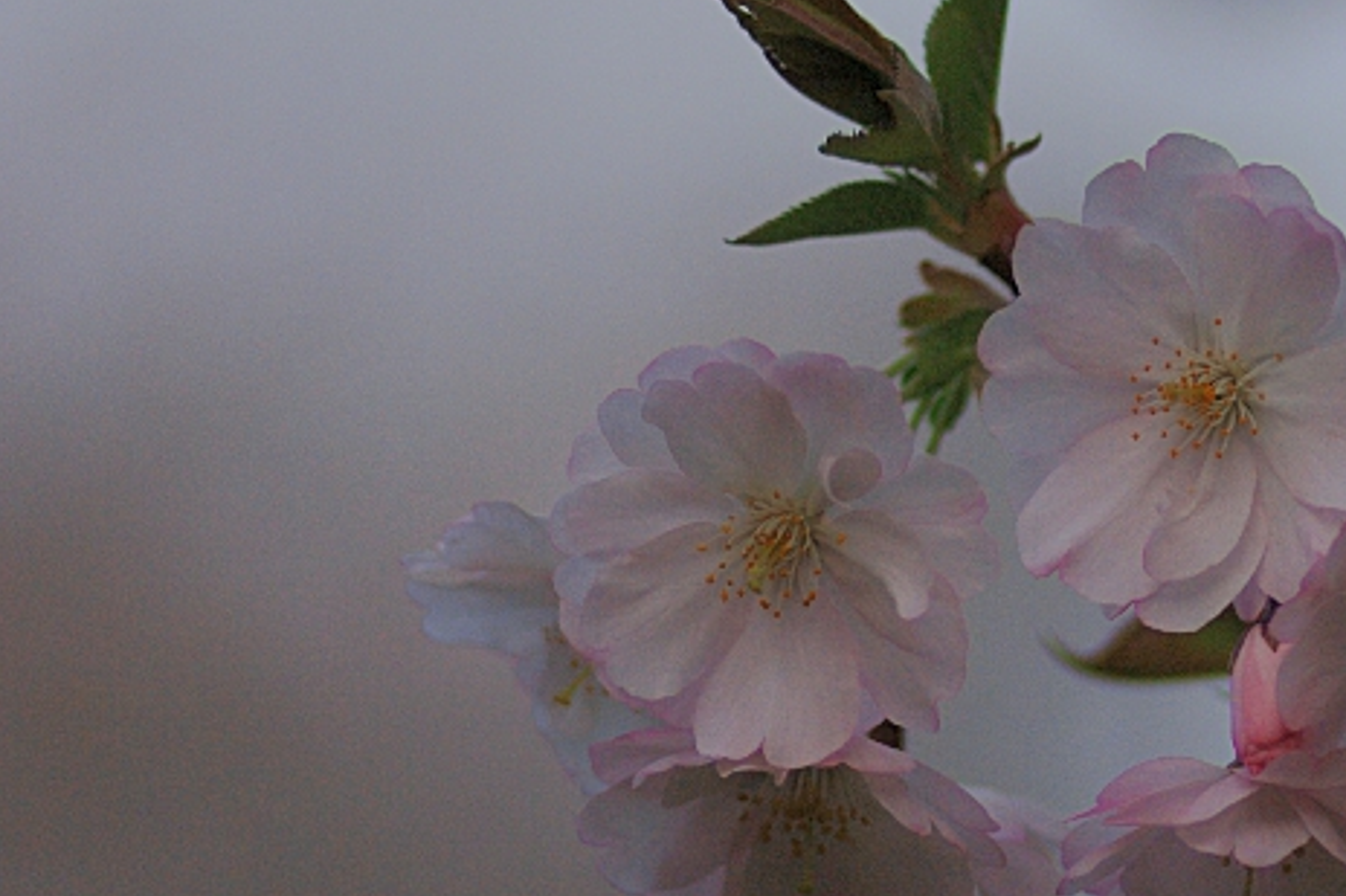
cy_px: 451
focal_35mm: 122
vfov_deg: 11.2
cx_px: 1033
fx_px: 4560
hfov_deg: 16.7
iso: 200
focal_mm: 50
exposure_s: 1/400
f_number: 2.8
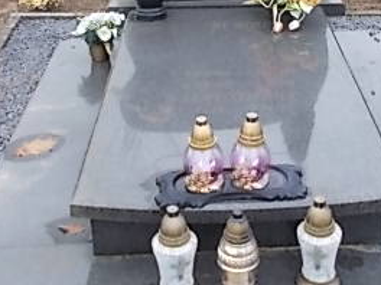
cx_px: 225
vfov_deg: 22.6
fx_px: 693
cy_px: 20
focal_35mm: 63
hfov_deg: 30.7
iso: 125
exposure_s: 1/25
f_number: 3.2
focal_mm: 4.6
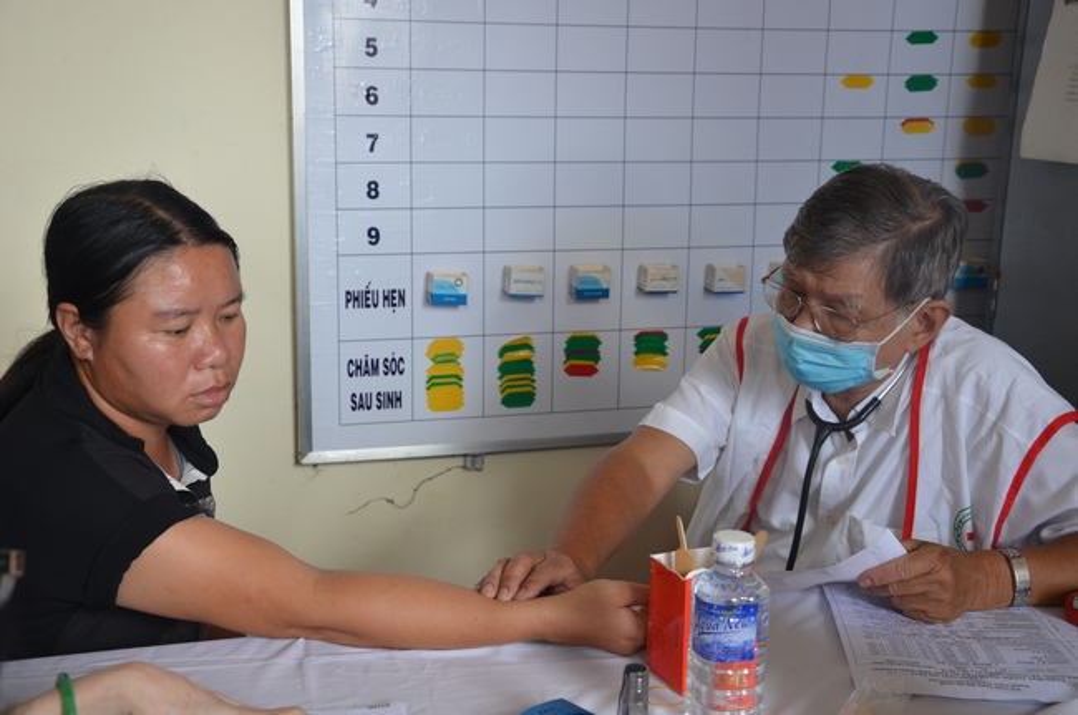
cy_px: 358
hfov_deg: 41.2
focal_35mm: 48
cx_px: 539
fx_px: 1435
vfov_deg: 28.0
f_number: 5.6
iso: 1000
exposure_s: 1/125
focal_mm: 32
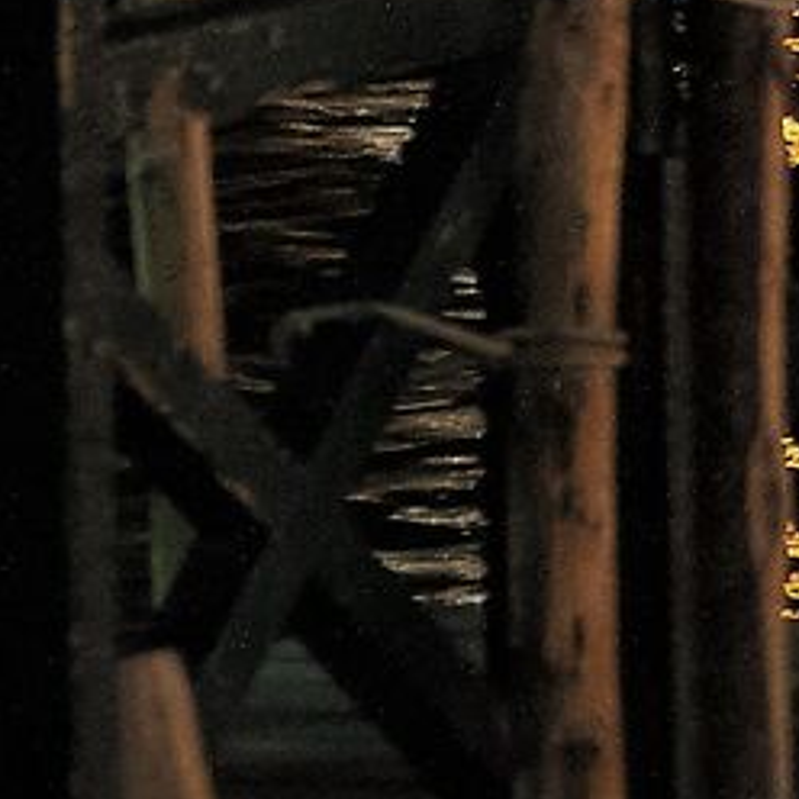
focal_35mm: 313
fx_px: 8174
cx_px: 2523
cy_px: -667
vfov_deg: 5.5
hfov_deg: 5.2
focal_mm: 25.4
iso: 1600
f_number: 3.2
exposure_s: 1/4
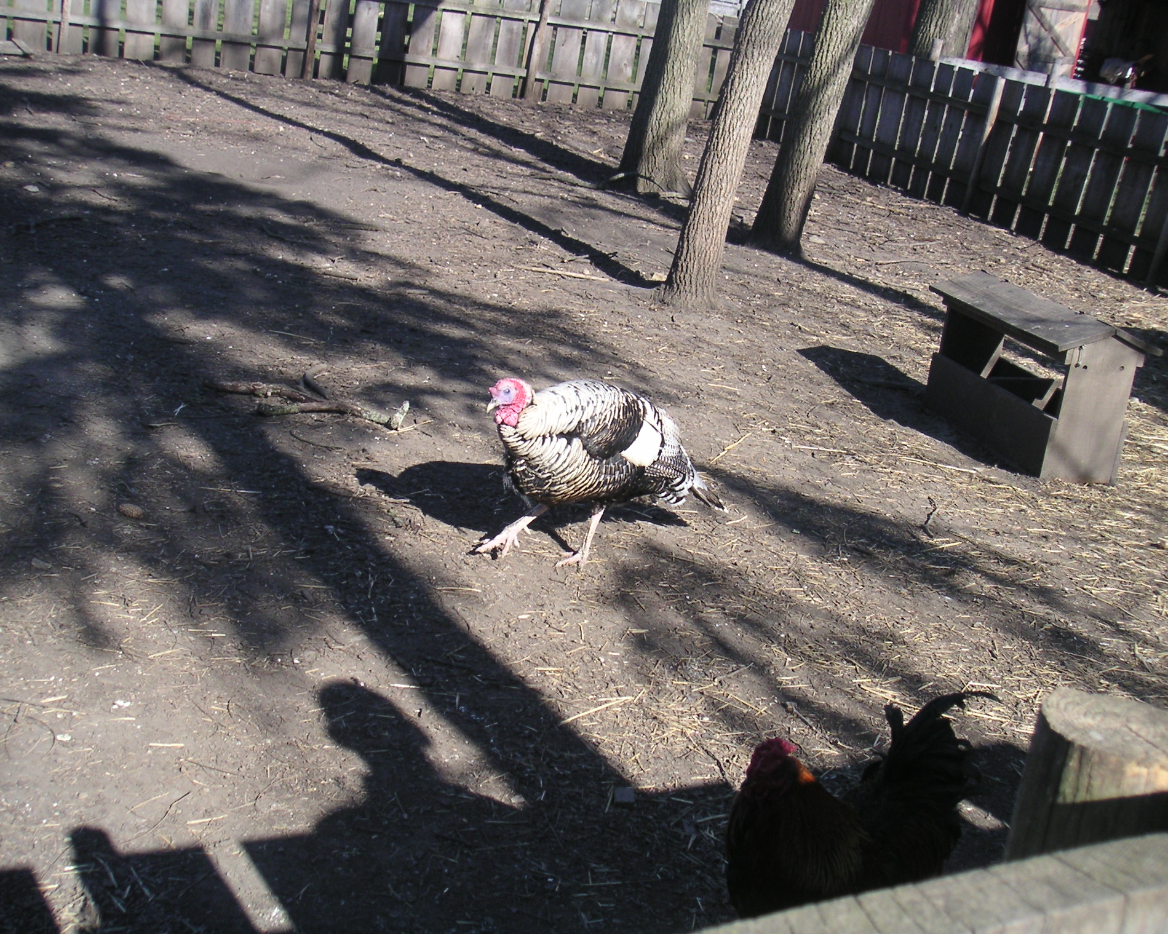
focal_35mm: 40
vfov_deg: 37.3
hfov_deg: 45.8
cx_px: 541
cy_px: 469
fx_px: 1383
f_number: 2.8
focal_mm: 6
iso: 50
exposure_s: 1/350
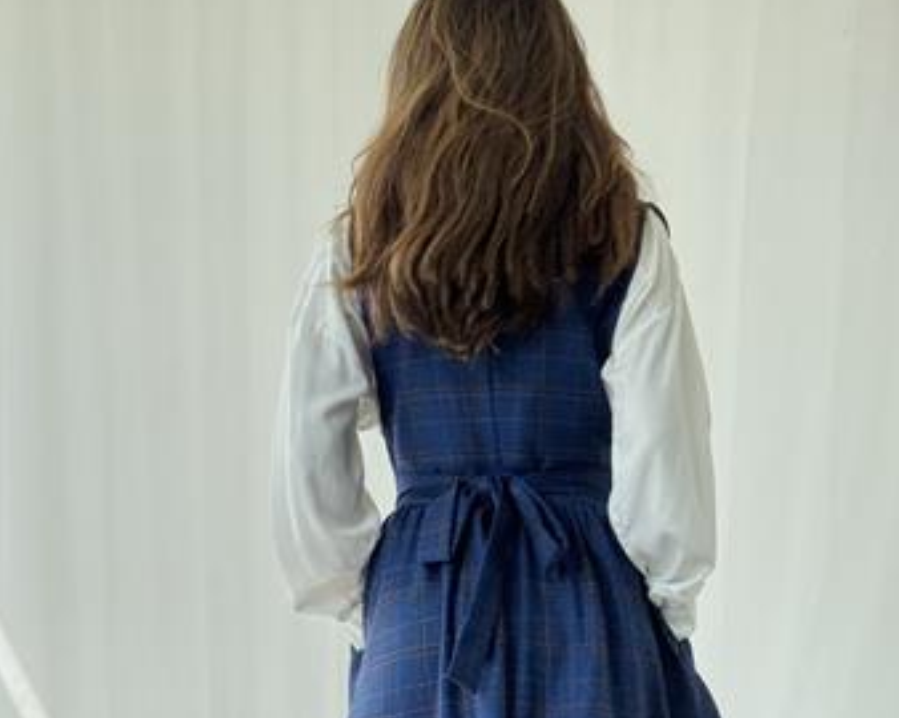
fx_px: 1968
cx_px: 503
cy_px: 589
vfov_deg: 20.4
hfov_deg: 25.7
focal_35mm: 74
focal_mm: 6.76
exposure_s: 1/507
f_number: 1.78
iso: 64
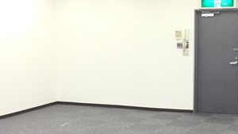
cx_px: 159
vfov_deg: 16.8
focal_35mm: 72
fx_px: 455
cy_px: 76
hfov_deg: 29.1
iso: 40
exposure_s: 1/30
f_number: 2.4
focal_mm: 3.3
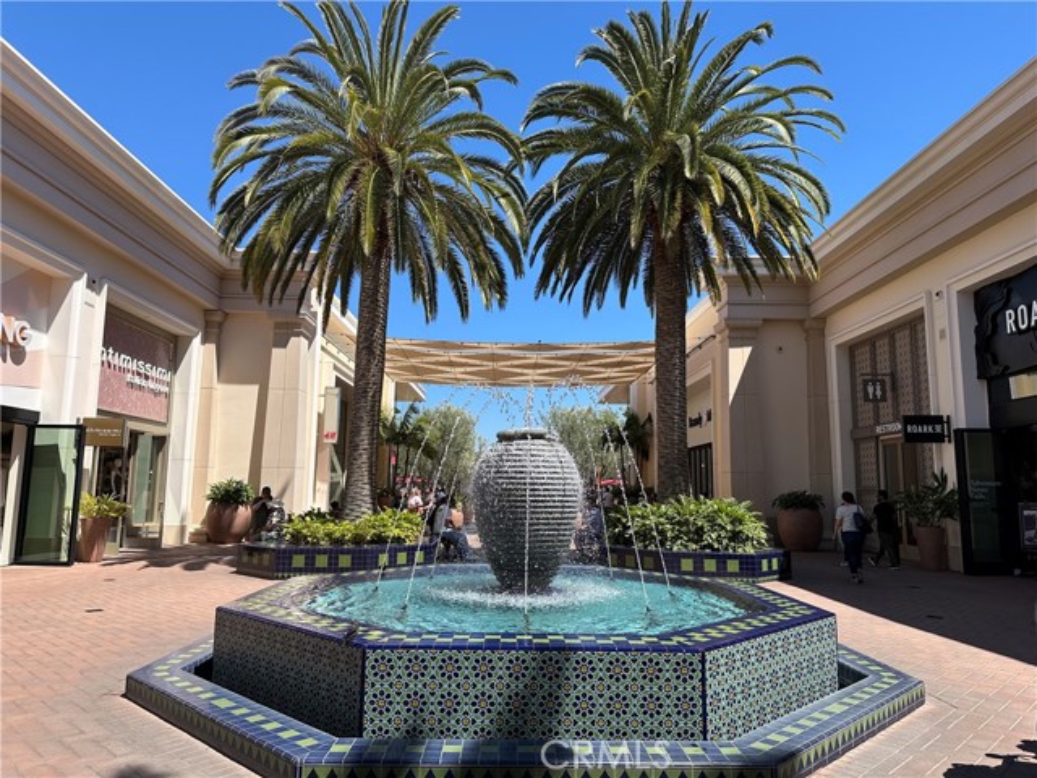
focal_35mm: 24
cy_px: 389
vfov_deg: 56.8
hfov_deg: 71.6
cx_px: 518
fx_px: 719
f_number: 1.78
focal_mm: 6.86
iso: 80
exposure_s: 1/3155
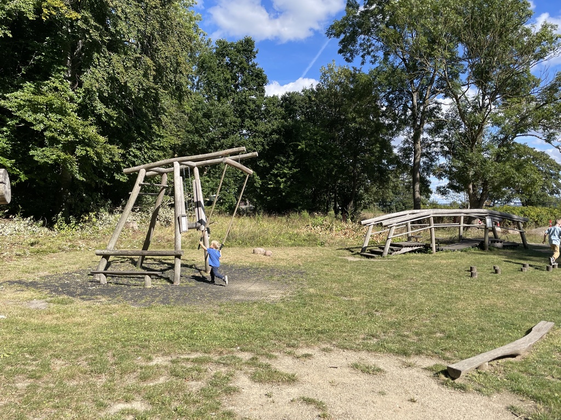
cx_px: 280
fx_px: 421
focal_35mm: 26
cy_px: 210
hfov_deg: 67.3
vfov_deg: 53.1
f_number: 1.6
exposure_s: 1/2132
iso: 32
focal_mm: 4.2
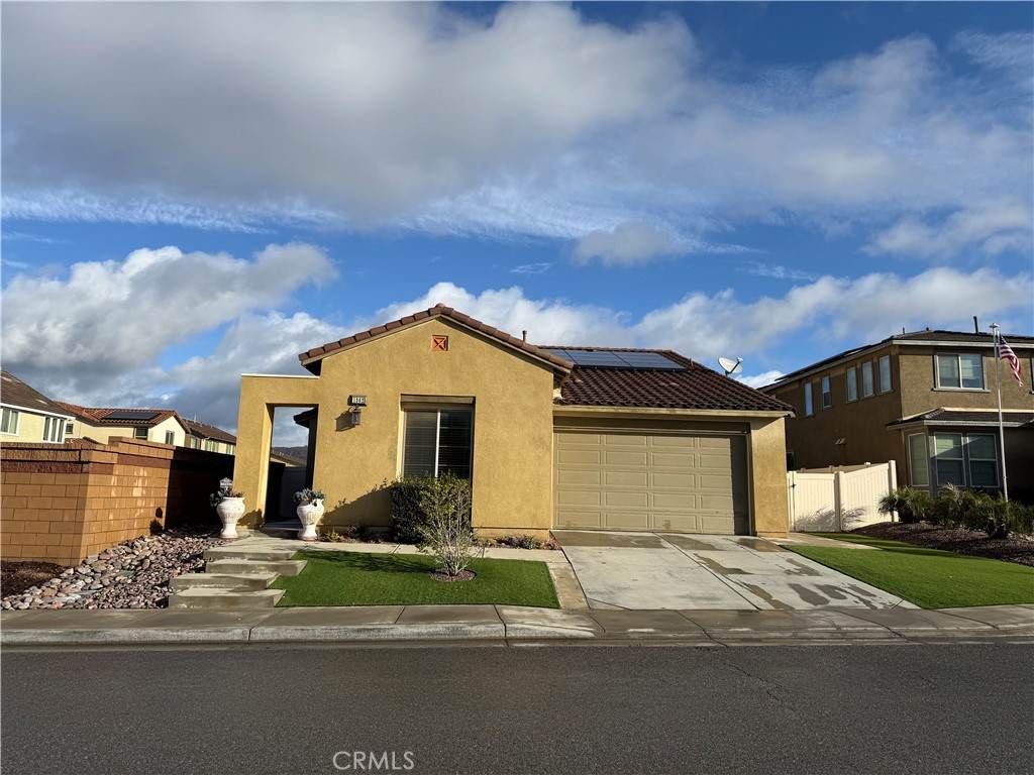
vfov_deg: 56.8
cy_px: 388
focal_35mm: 24
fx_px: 717
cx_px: 517
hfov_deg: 71.6
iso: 80
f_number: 1.78
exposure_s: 1/5714
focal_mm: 6.76
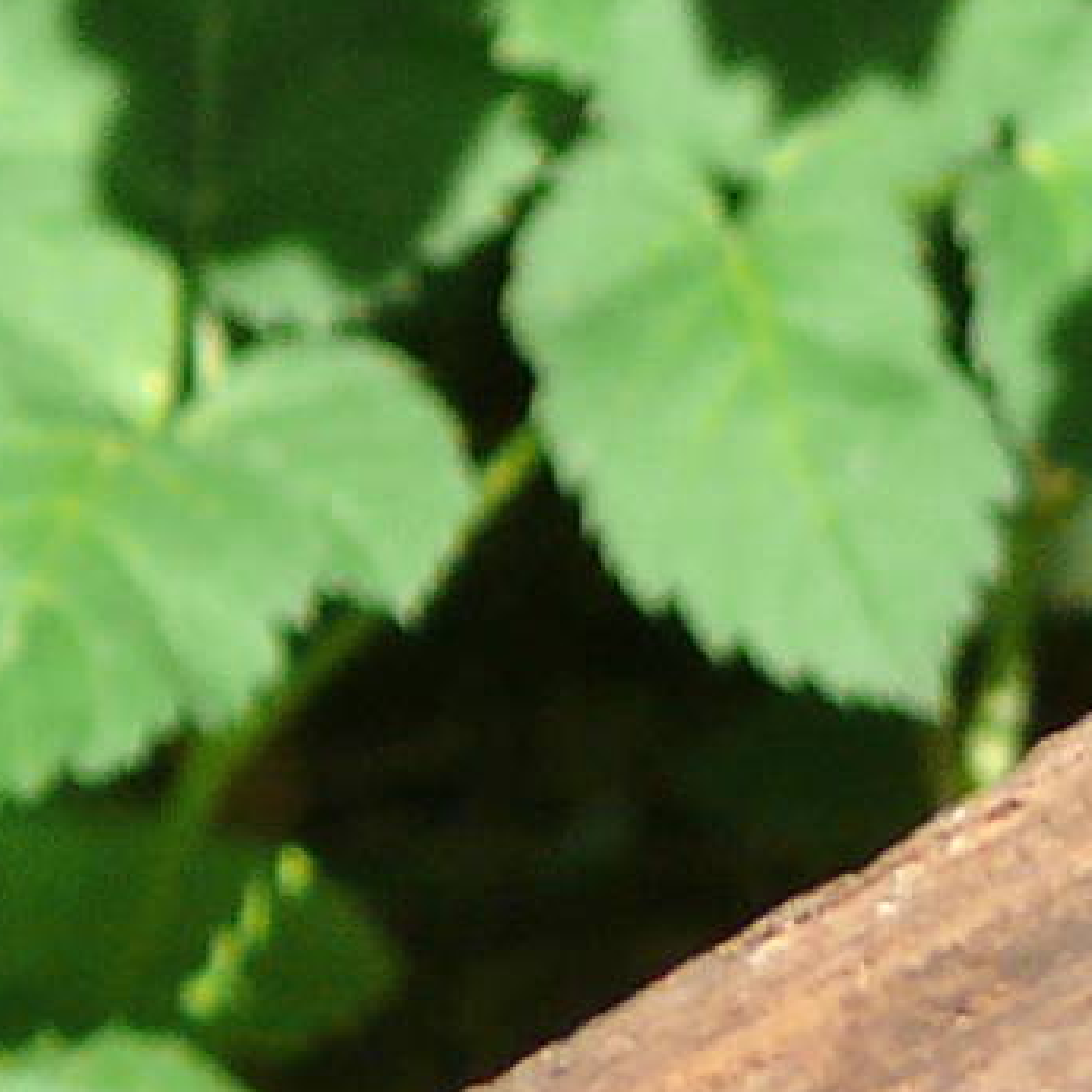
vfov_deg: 1.0
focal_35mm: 1723
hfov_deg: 1.0
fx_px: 61494
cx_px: -1187
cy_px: 747
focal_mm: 88.8
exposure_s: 1/250
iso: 100
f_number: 5.6
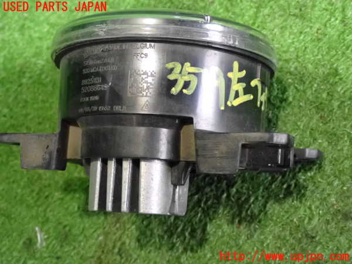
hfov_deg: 33.2
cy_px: 132
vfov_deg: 25.2
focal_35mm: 58
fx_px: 590
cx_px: 176
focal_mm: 10.35
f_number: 3.5
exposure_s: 1/30
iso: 2000
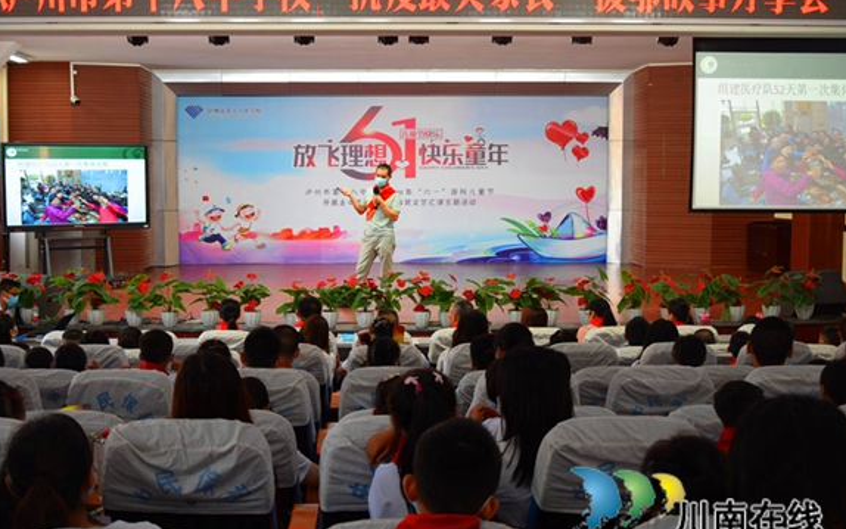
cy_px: 258
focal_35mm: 43
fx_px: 982
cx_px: 388
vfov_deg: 30.2
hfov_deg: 46.6
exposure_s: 1/13
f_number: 4
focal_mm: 25
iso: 100
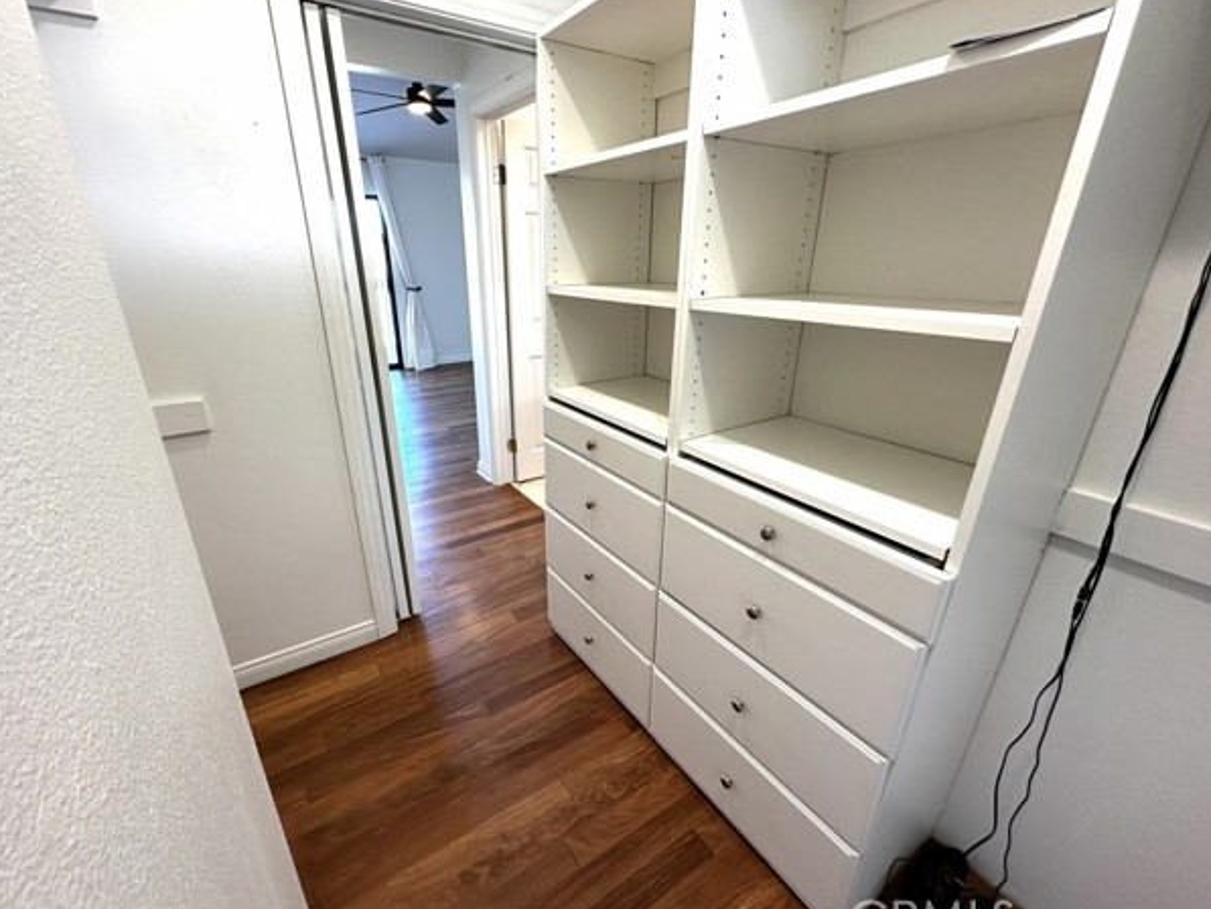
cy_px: 461
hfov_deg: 98.1
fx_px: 525
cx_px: 574
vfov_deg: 81.8
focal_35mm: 15
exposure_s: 1/120
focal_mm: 2.22
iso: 125
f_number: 2.2
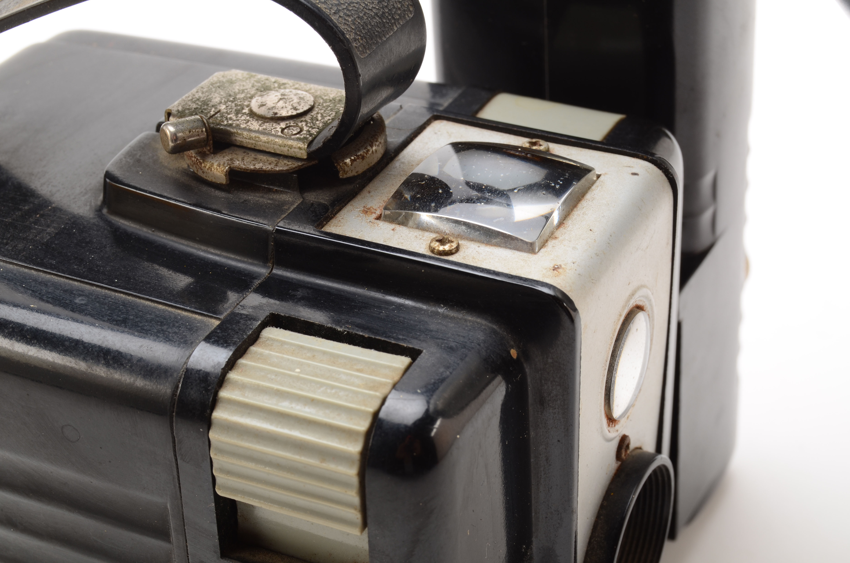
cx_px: 425
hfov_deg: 24.7
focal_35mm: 82
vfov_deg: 16.5
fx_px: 1944
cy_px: 282
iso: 100
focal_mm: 55
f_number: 18
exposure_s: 1/160
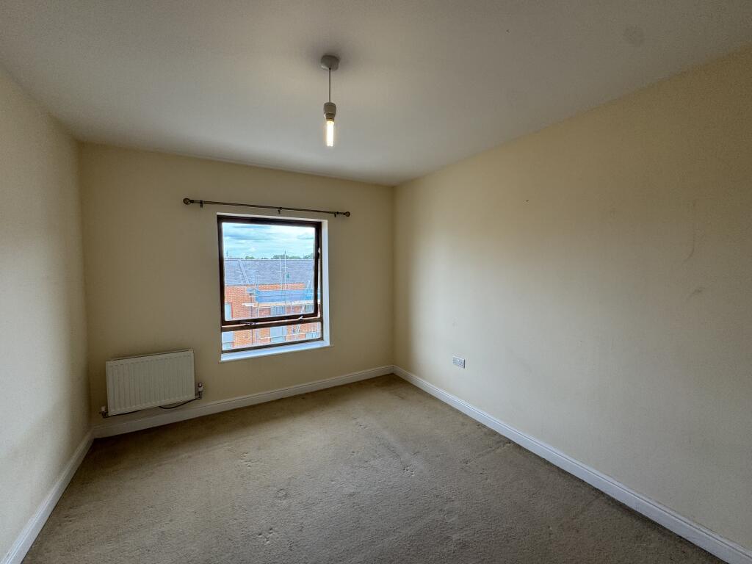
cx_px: 376
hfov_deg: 102.1
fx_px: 304
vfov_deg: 85.7
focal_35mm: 14
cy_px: 282
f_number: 2.2
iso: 50
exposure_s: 1/100
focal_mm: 2.22
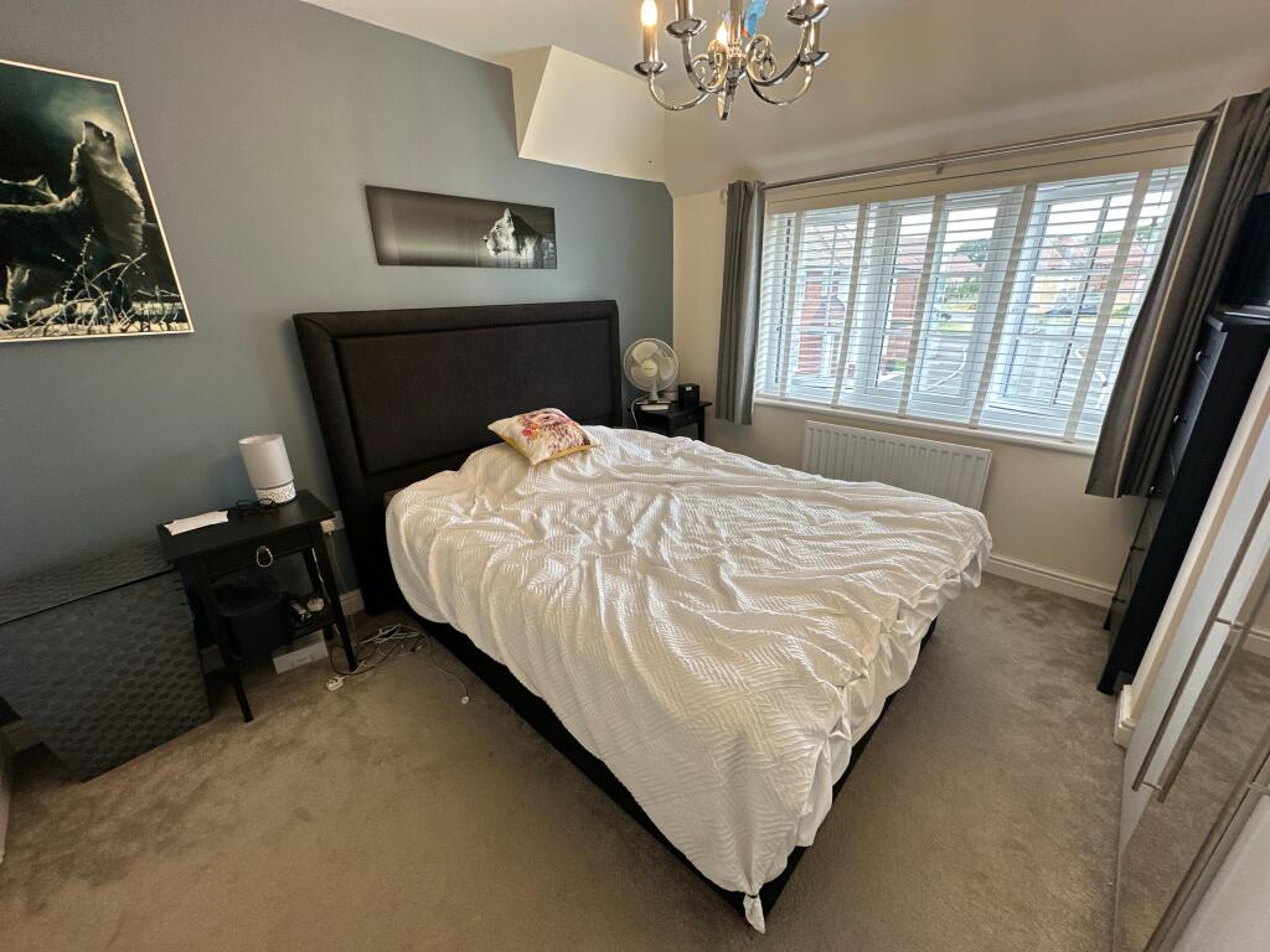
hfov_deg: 102.1
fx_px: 514
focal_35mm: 14
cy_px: 476
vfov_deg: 85.7
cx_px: 635
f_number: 2.2
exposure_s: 1/100
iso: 100
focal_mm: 2.22
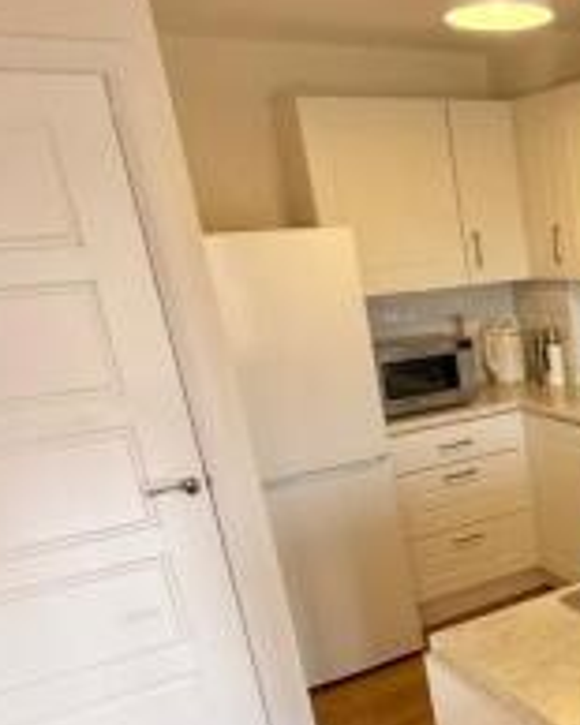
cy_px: 555
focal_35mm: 41
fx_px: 880
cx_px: 649
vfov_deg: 43.2
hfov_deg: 31.9
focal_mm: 2.22
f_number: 2.2
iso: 250
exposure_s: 1/100
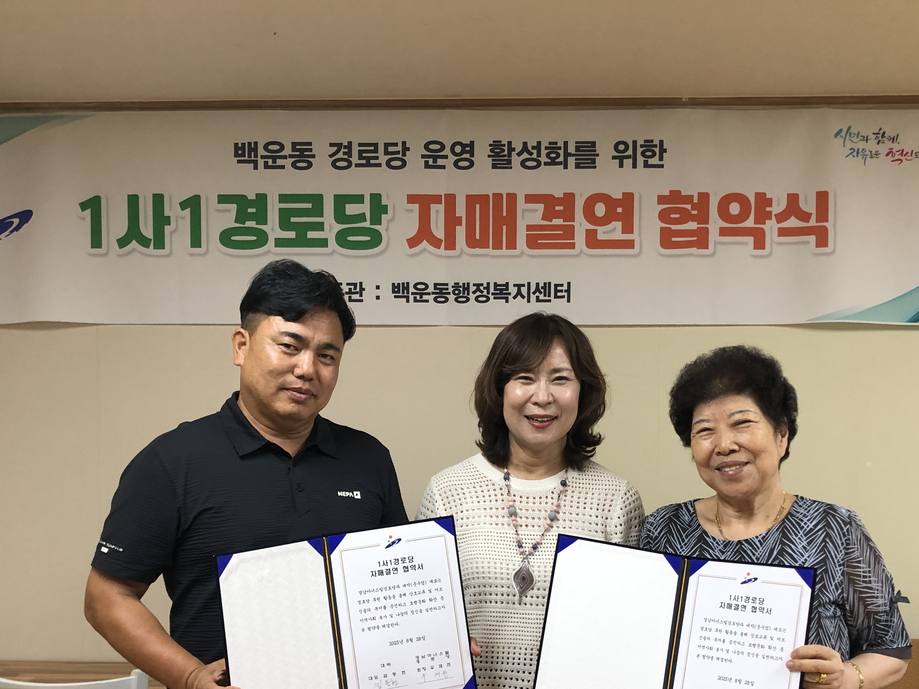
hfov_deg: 45.8
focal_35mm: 41
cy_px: 500
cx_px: 452
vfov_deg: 34.5
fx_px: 1088
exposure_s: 1/30
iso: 40
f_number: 1.8
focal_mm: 3.99
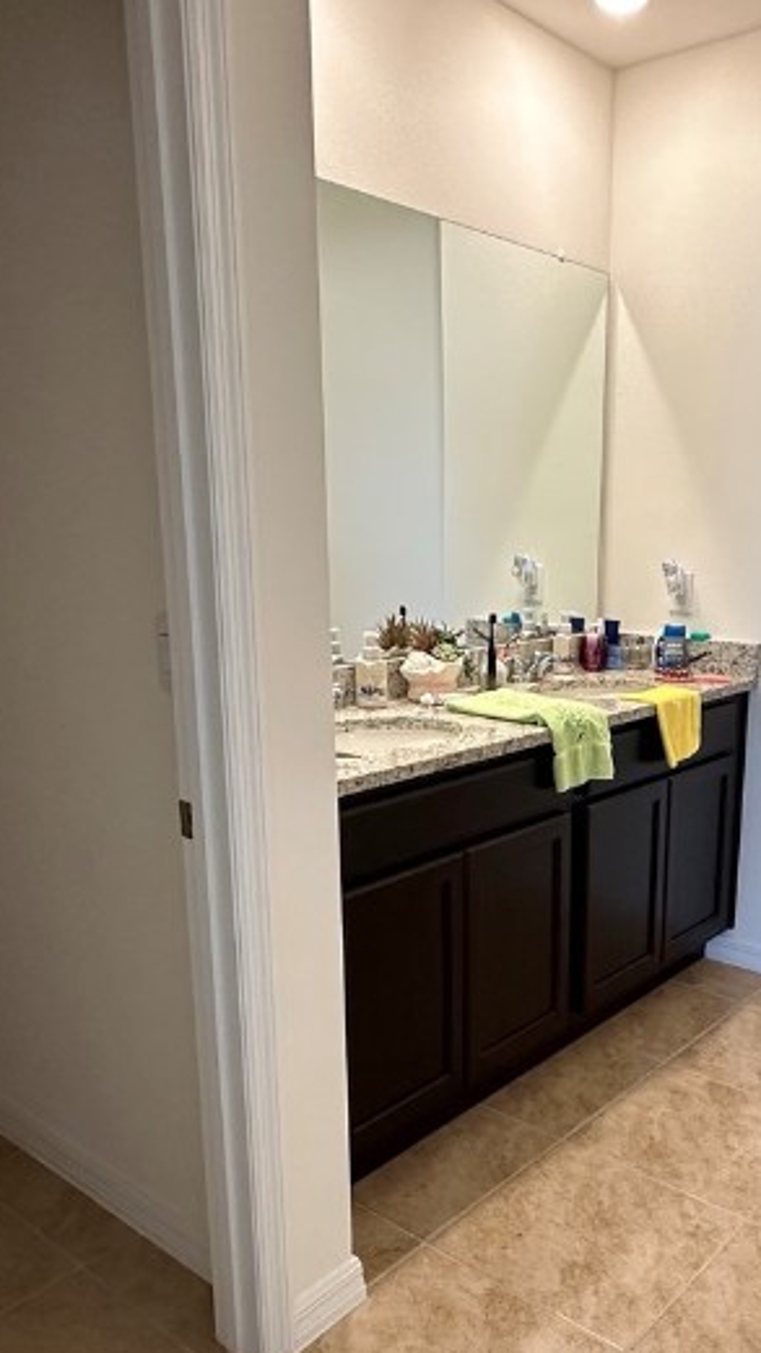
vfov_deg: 63.9
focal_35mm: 30
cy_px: 787
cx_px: 522
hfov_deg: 38.4
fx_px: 1076
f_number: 2.2
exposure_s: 1/120
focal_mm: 2.22
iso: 320
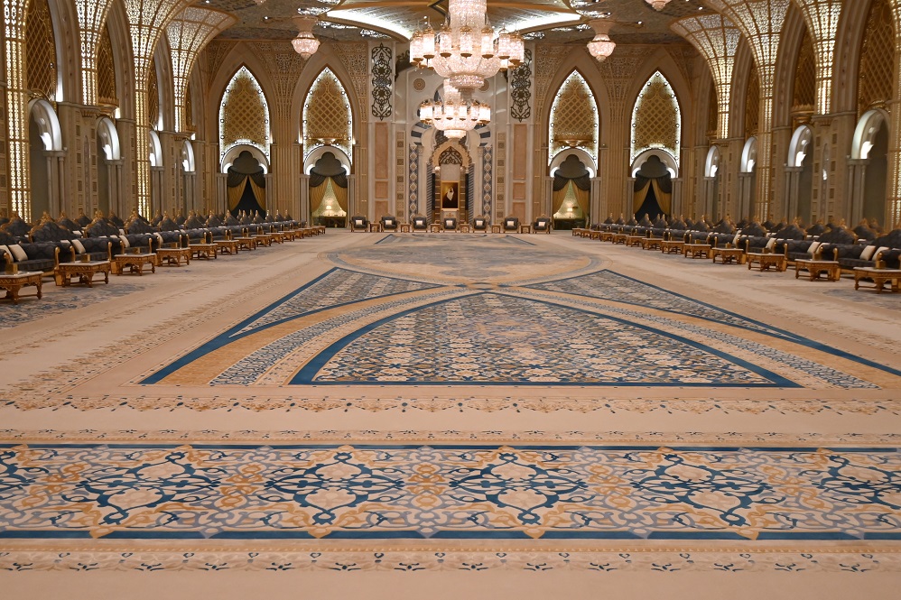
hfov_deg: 53.1
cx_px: 450
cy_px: 300
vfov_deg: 36.9
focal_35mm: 36
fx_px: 901
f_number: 4
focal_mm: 24
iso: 1400
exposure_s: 1/125
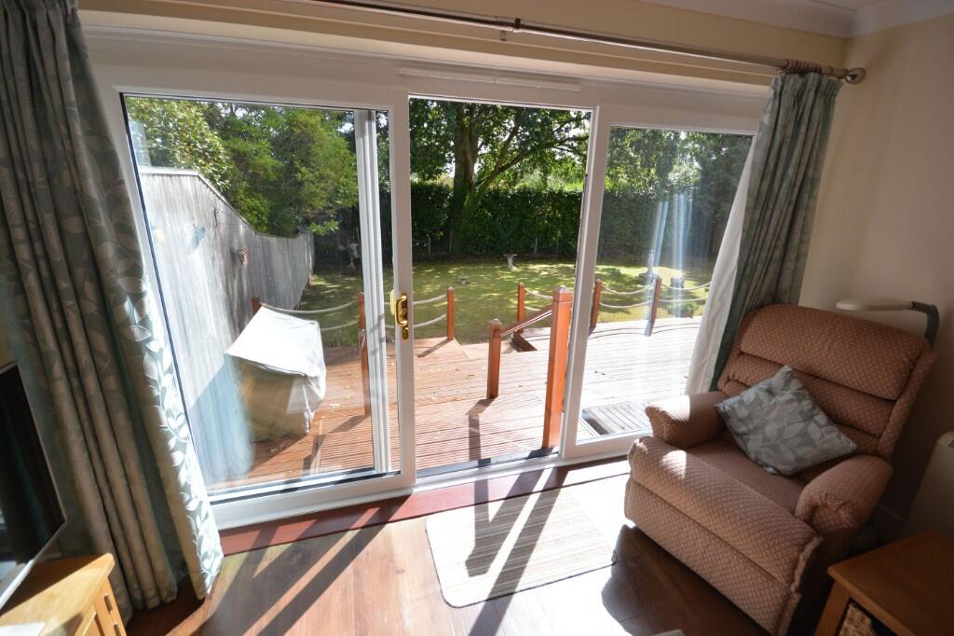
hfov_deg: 100.4
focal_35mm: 15
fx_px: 397
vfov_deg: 77.3
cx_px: 477
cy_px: 318
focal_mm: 10
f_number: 8
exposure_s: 1/320
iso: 400
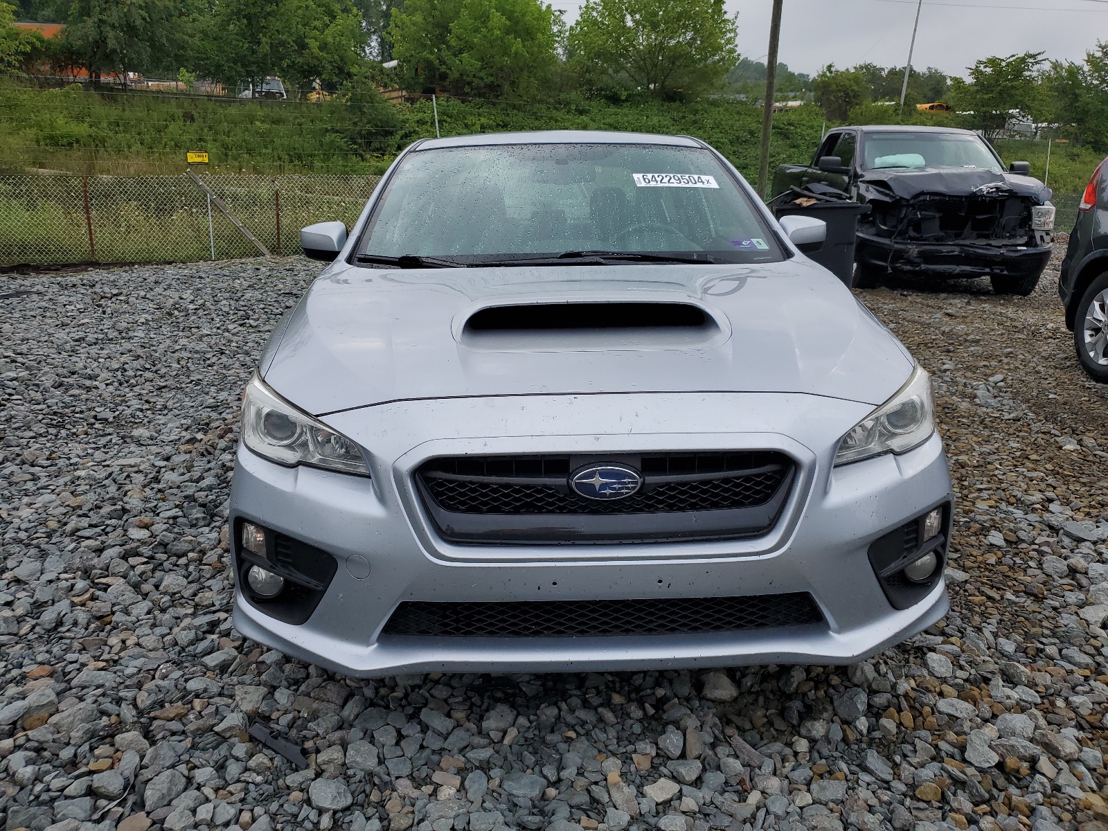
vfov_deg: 53.1
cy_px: 416
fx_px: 832
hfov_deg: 67.3
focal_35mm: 26
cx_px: 554
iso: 50
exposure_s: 1/2000
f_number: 1.5
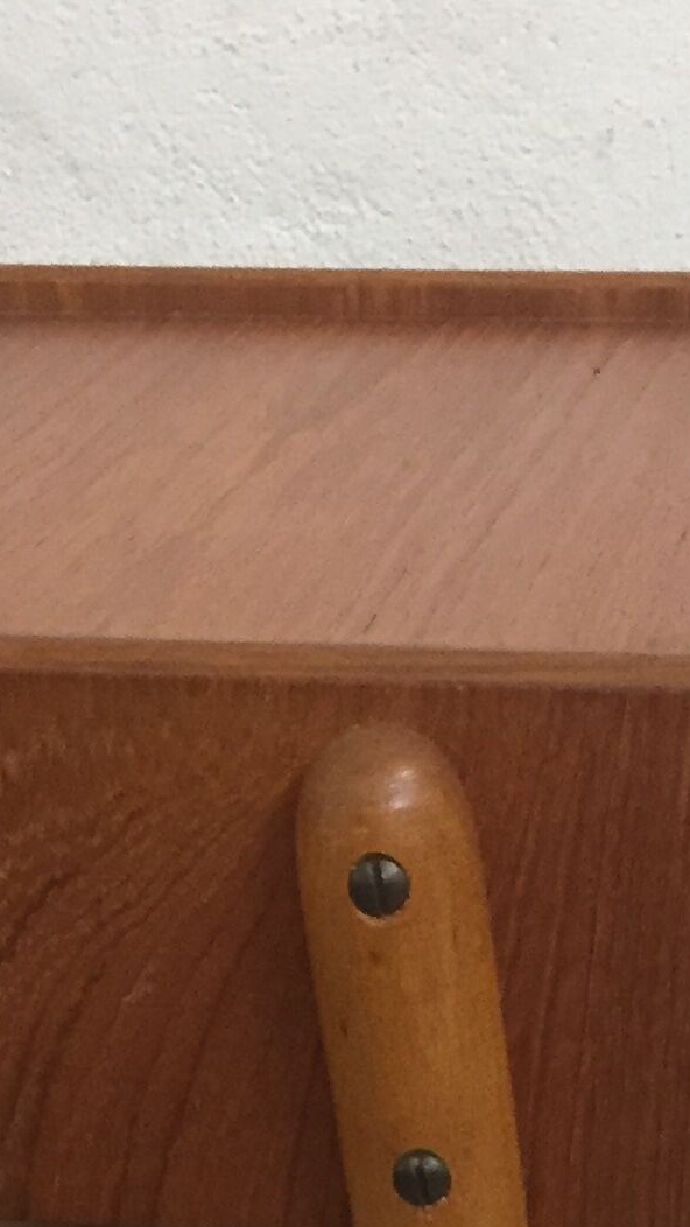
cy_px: 1605
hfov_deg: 12.4
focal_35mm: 98
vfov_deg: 20.0
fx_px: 3187
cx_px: 283
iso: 200
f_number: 2.2
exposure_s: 1/33
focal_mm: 4.15
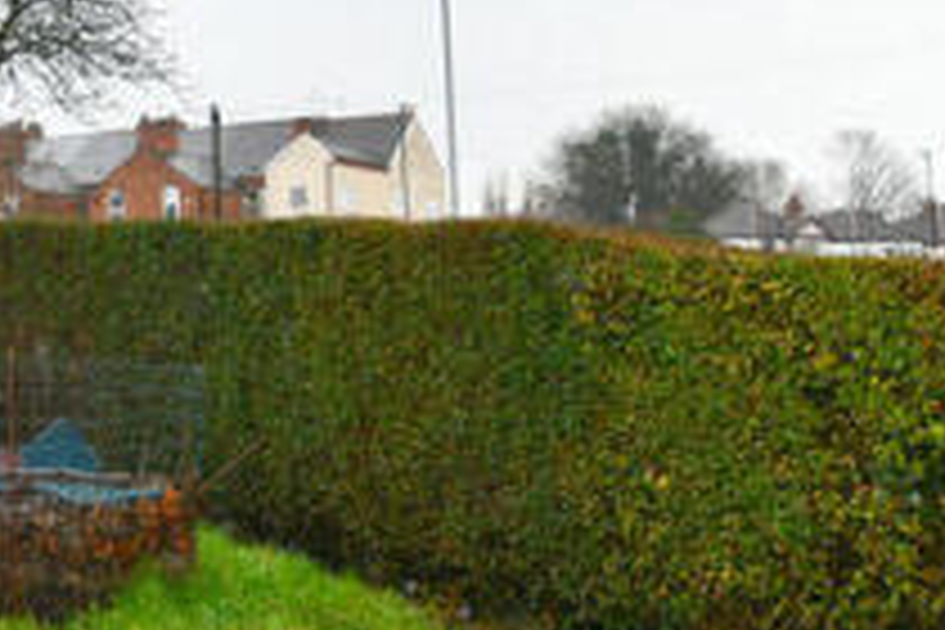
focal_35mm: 50
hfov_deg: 34.4
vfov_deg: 26.6
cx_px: -88
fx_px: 1312
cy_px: 142
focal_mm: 11
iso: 250
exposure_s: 1/60
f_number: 4
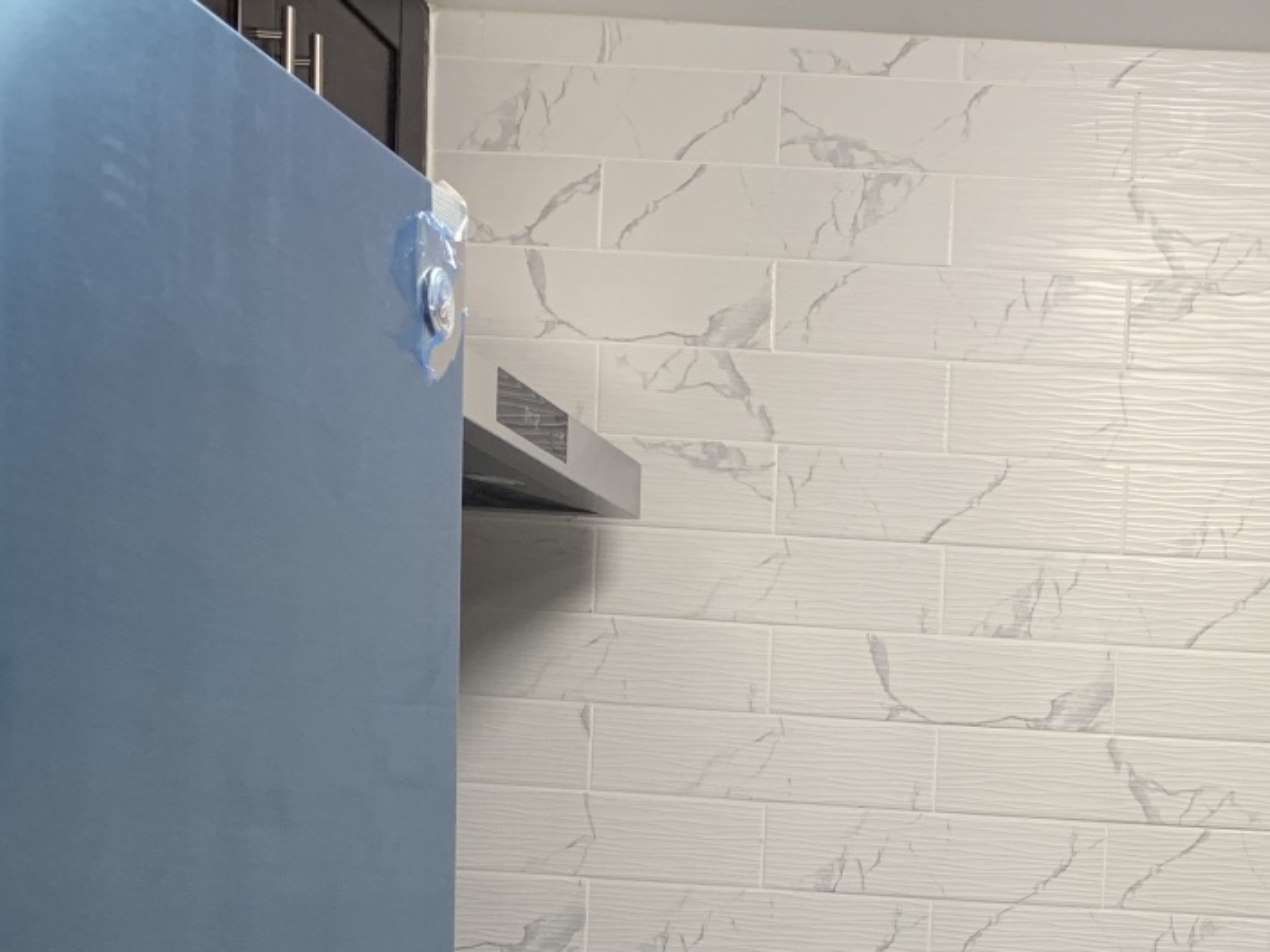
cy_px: 1040
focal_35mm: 57
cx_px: 1122
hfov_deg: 32.3
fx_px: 2091
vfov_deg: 24.0
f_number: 1.8
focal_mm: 4.25
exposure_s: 1/60
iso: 100
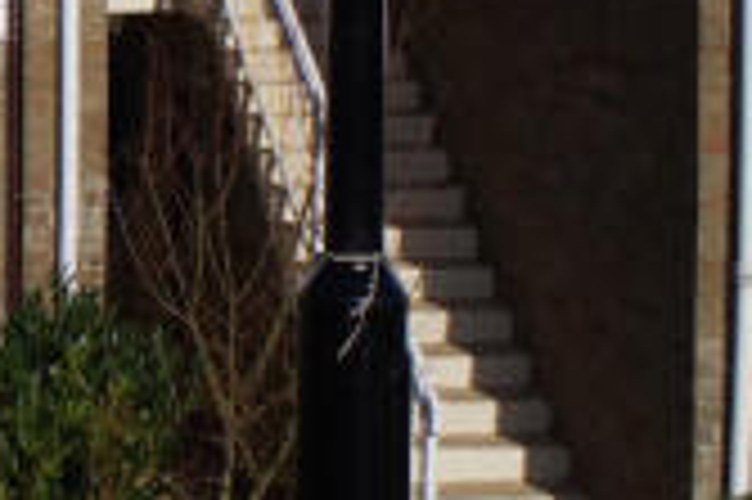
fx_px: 2212
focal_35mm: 106
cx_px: -529
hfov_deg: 16.6
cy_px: -124
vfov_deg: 12.5
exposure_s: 1/2500
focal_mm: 18
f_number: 10
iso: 800
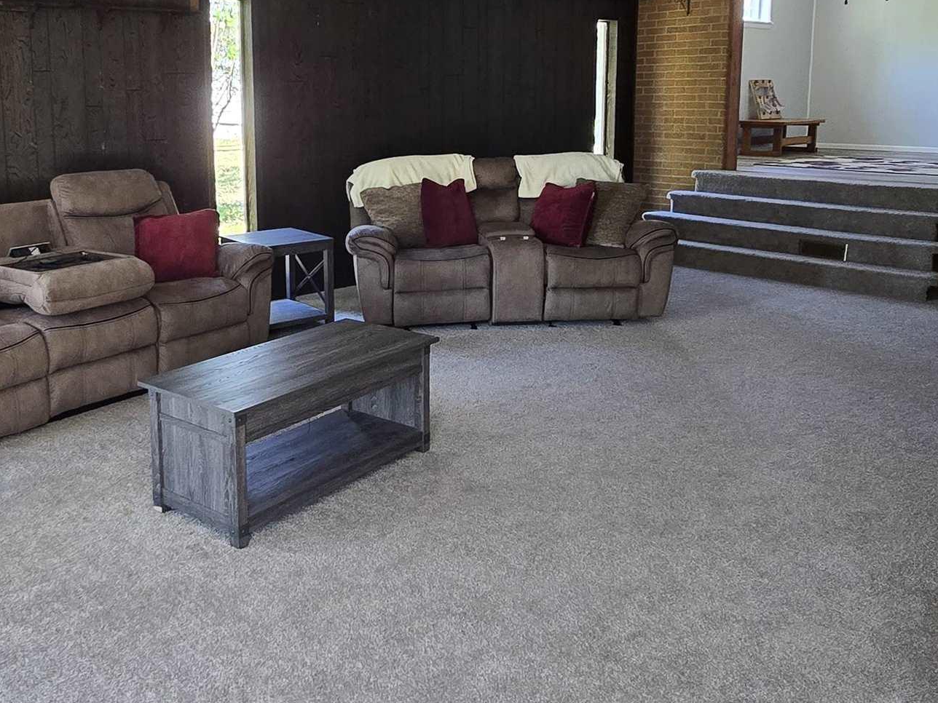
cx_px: 360
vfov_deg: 44.5
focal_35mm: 31
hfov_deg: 57.7
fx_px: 840
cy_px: 214
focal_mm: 2.2
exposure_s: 1/60
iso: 400
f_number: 2.2
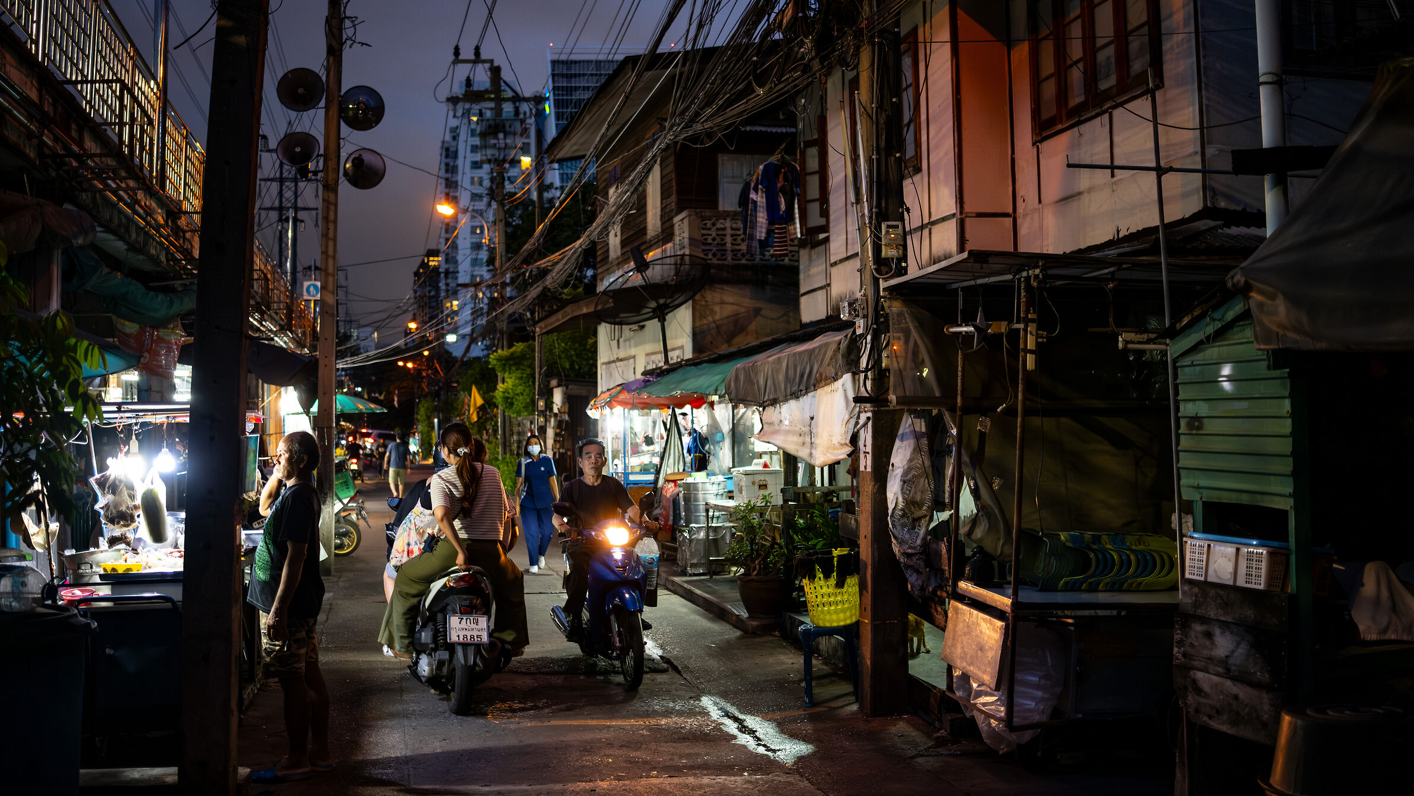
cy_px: 387
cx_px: 703
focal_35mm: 37
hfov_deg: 54.0
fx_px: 1387
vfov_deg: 32.0
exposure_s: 1/110
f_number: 1.4
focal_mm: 23
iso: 3200
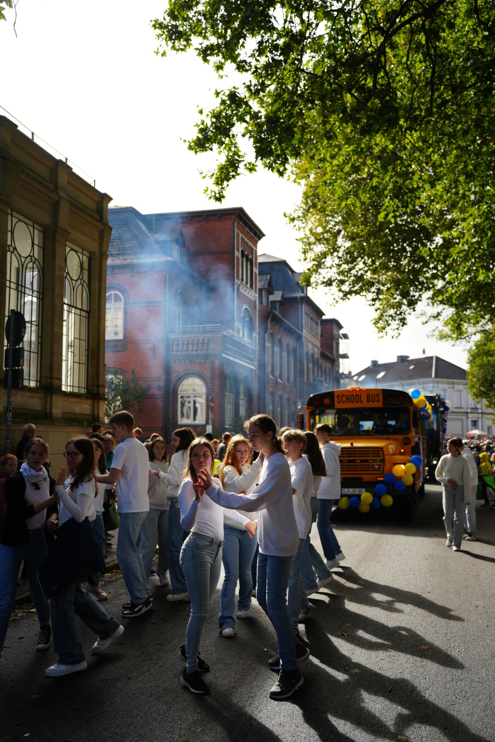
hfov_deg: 36.9
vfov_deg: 53.1
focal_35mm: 36
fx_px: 743
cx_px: 248
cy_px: 371
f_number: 2.8
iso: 200
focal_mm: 36
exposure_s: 1/2000
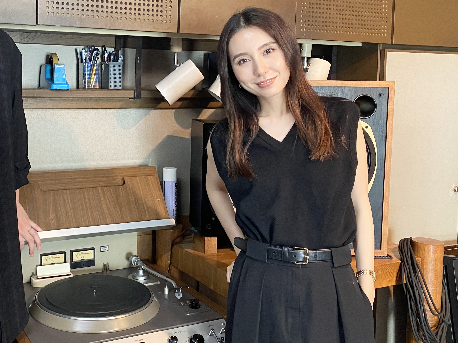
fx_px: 556
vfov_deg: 34.2
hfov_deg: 43.8
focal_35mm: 42
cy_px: 130
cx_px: 133
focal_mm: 4.25
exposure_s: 1/50
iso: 200
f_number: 1.8
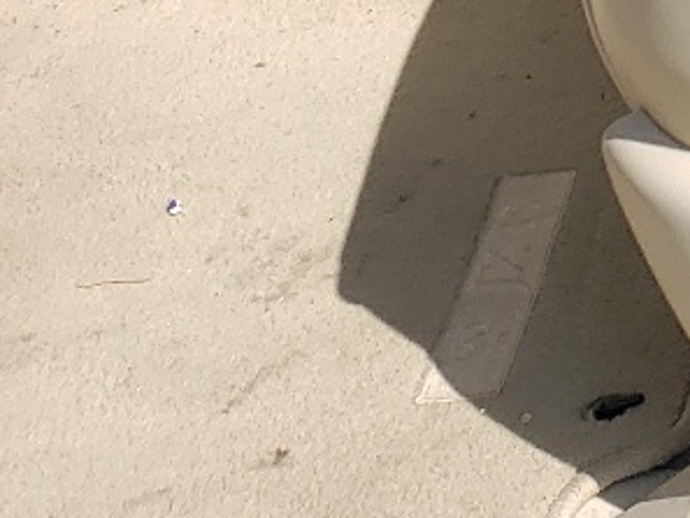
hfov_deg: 12.8
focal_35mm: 140
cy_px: -815
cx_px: 1243
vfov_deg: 9.2
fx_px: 2792
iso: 50
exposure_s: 1/2500
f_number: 1.5
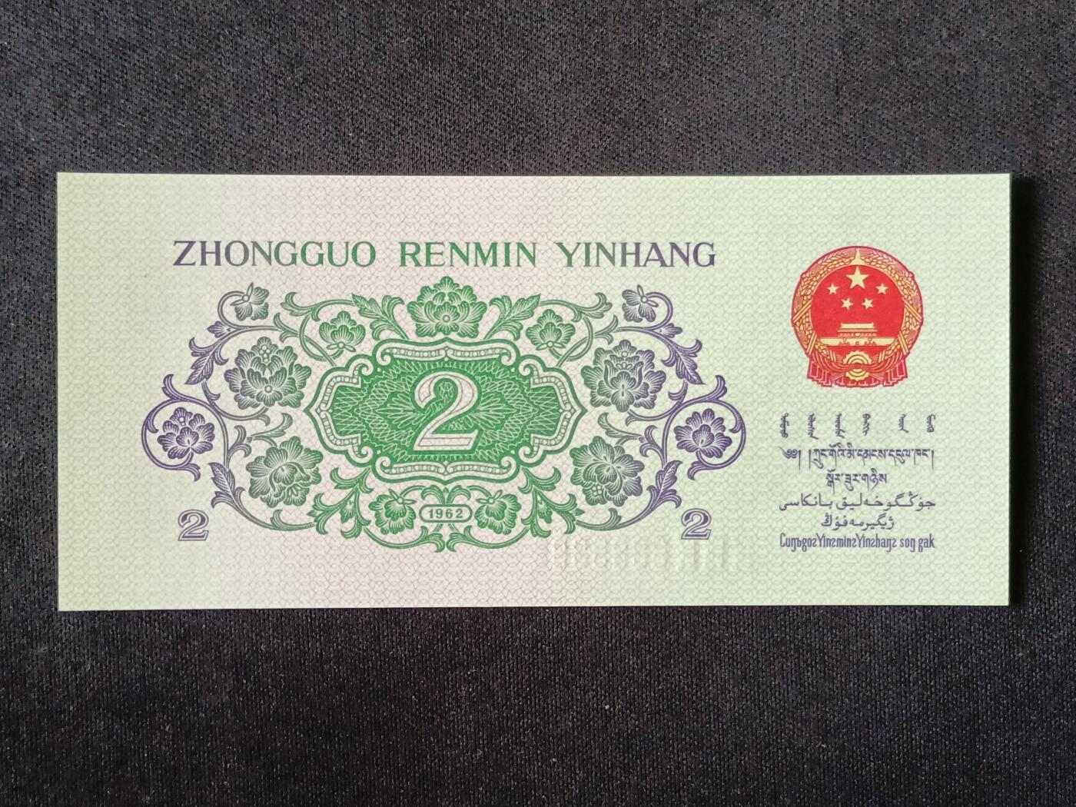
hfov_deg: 44.8
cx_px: 538
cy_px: 404
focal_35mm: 42
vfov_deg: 34.3
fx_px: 1306
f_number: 1.8
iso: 942
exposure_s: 1/50
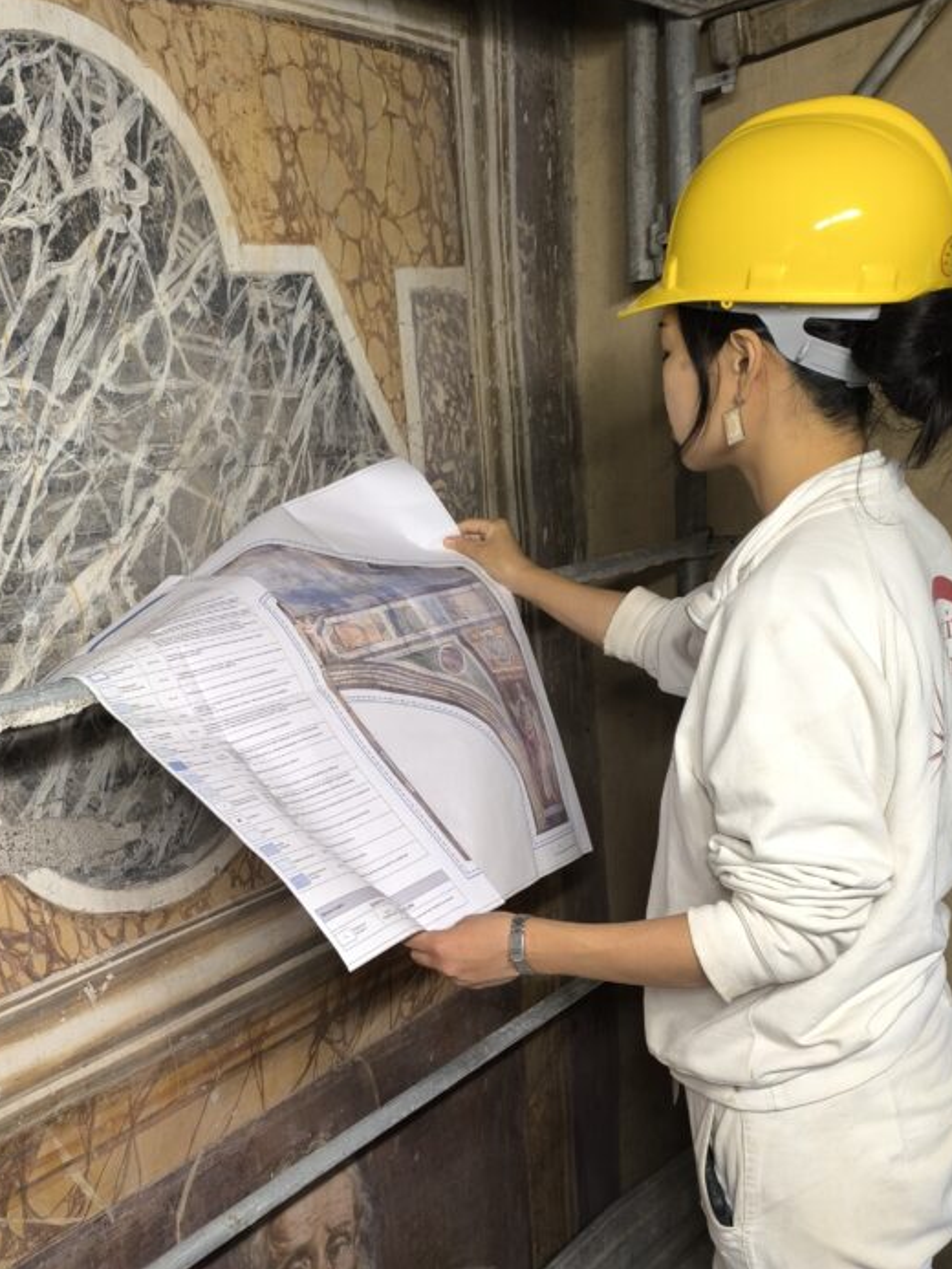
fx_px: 1246
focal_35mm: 34
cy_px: 861
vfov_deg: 52.8
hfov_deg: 41.1
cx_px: 297
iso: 640
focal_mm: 6.14
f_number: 1.65
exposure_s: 1/50
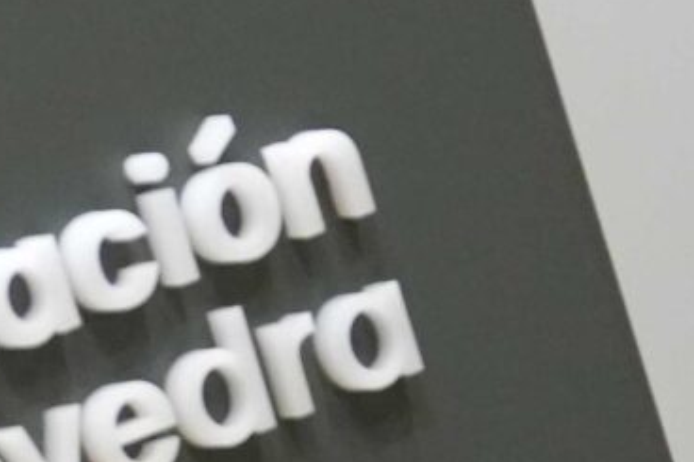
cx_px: -1292
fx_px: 15434
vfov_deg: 1.7
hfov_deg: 2.5
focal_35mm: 801
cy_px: -574
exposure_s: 1/500
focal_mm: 115
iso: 4000
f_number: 4
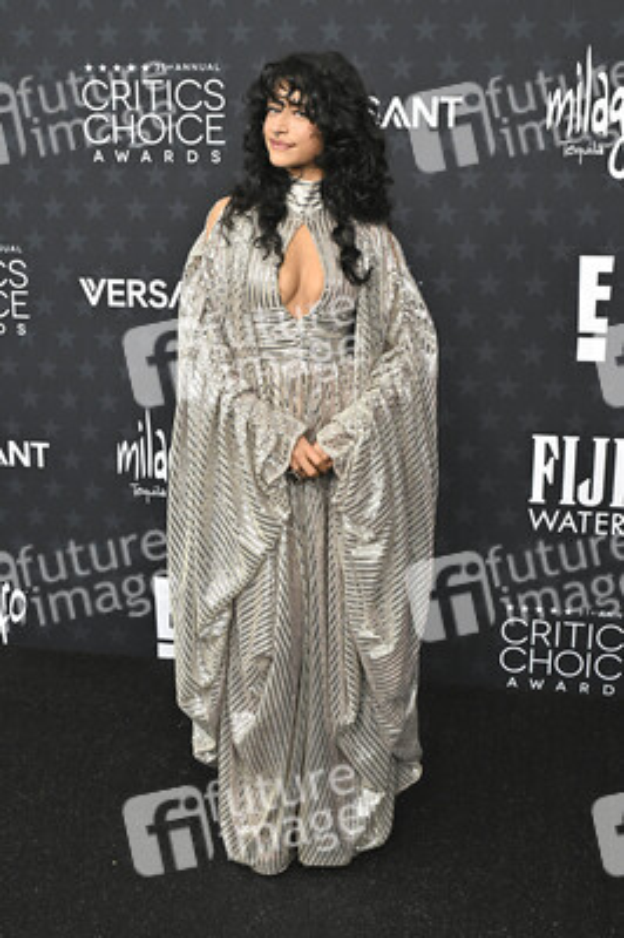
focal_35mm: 37
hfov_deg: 35.9
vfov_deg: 51.9
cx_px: 312
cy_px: 469
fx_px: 964
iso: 1250
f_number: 5.6
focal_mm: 37
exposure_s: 1/320
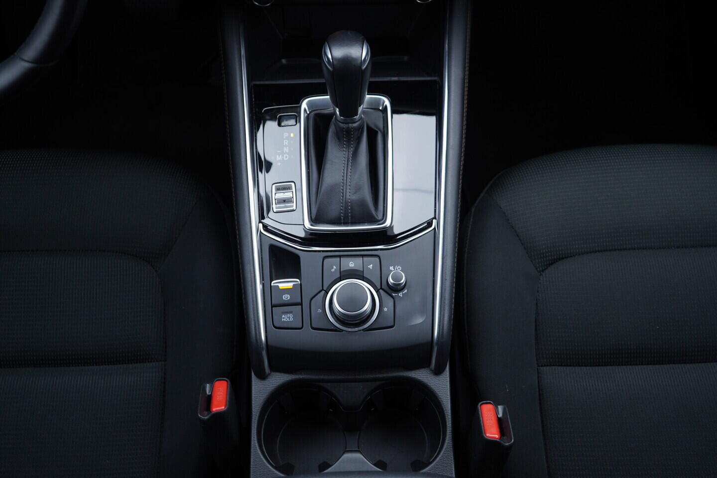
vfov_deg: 36.9
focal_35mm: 36
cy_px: 239
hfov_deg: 53.1
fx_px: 717
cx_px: 358
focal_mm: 24
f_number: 2.8
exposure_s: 1/40
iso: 200
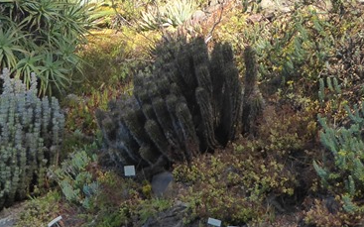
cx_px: 152
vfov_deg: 17.2
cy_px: 6
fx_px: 734
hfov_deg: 27.8
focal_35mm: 74
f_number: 3.3
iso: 160
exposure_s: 1/320
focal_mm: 4.3
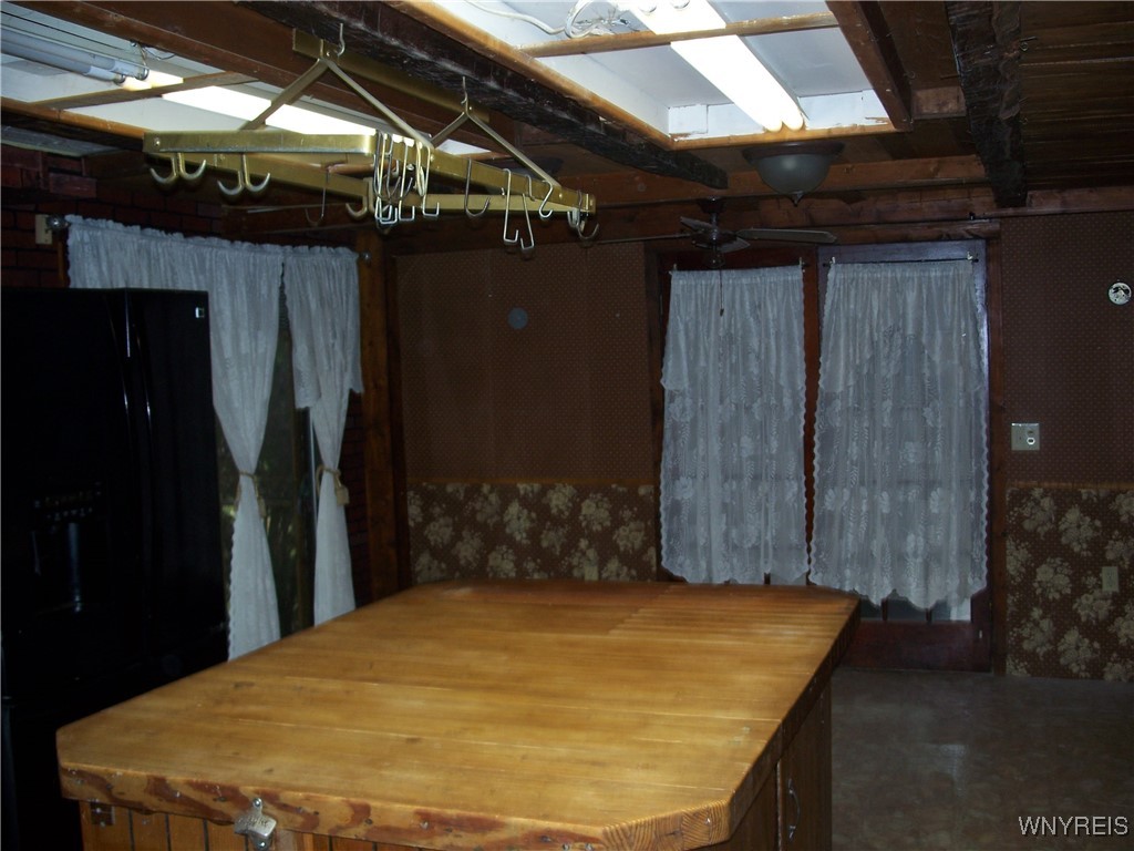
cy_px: 426
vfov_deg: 38.7
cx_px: 567
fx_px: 1212
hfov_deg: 50.1
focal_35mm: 37
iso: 125
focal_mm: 7.8
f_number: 2.8
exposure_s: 1/60
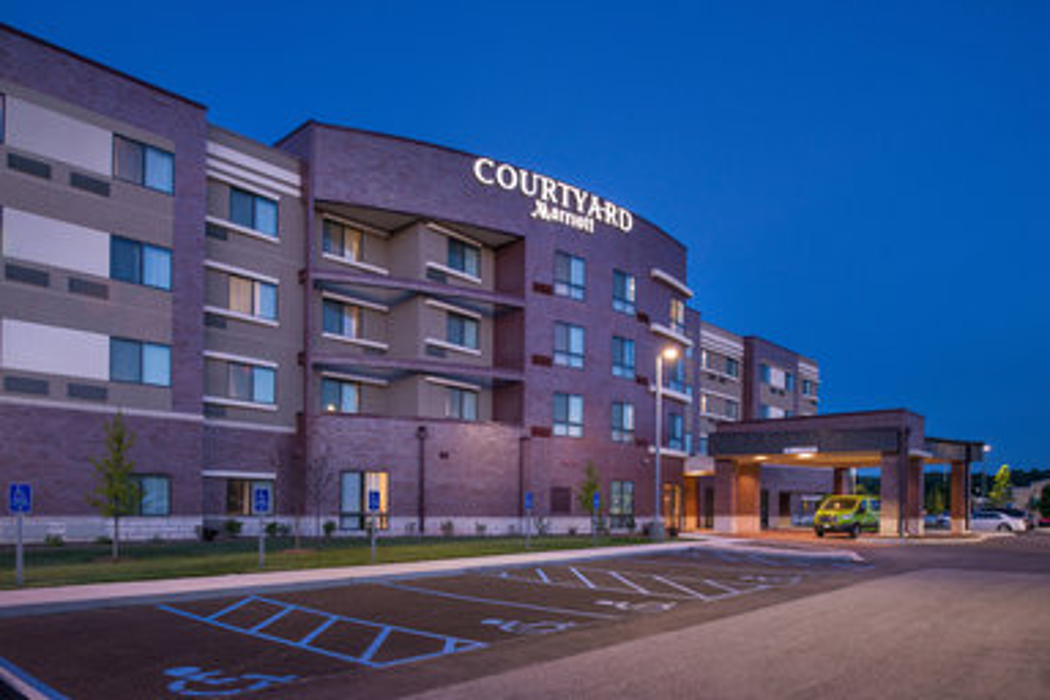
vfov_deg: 53.1
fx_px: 700
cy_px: 350
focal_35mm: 24
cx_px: 525
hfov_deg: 73.7
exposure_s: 1/4
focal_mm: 24
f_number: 13
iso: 640
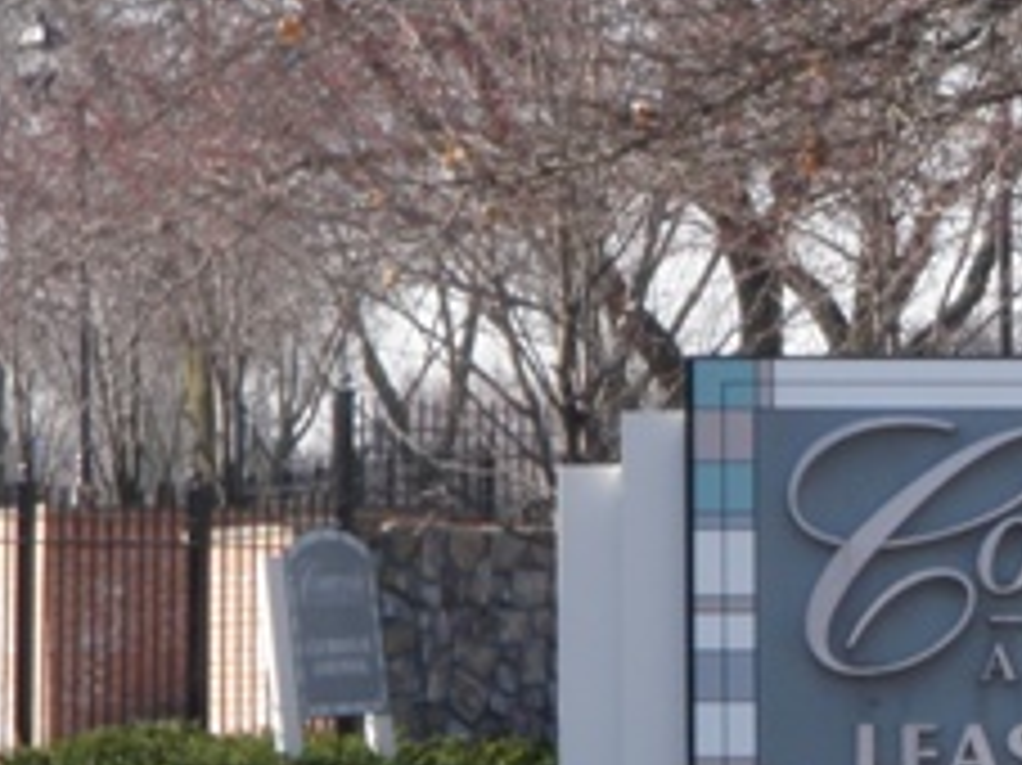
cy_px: 796
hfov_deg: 6.8
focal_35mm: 288
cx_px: 1247
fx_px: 8498
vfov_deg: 5.1
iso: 50
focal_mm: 18.2
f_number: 5.1
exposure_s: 1/160
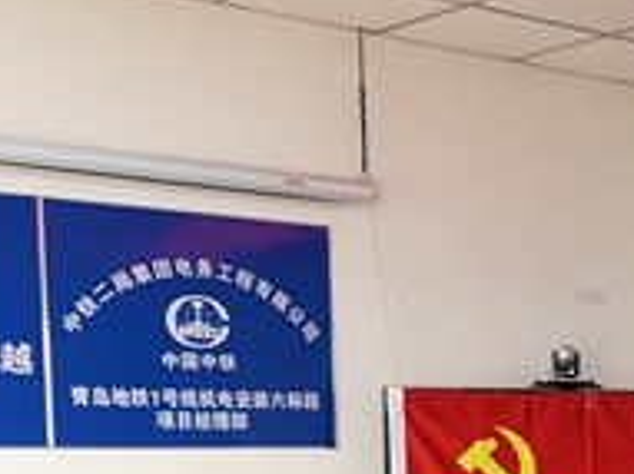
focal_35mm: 99
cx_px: 886
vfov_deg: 14.4
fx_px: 1812
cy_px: 592
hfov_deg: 18.1
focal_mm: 5.58
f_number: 1.8
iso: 125
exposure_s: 1/60
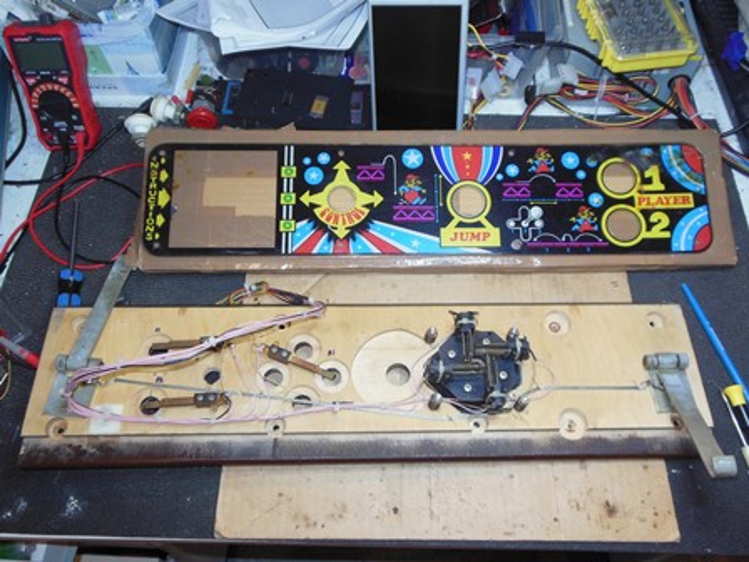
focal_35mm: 29
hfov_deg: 61.7
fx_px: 627
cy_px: 281
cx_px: 374
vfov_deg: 48.2
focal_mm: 5.2
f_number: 3.3
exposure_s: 1/30
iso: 200
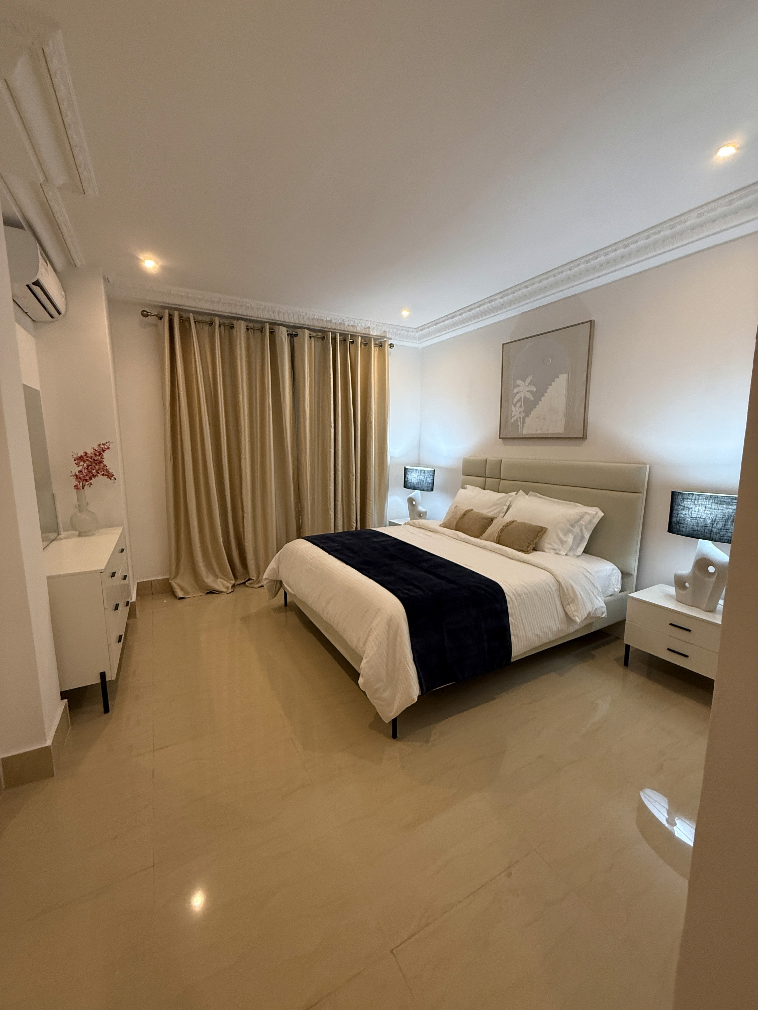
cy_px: 505
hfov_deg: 85.7
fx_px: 409
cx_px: 379
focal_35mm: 14
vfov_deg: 102.1
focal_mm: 2.22
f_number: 2.2
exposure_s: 1/100
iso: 320
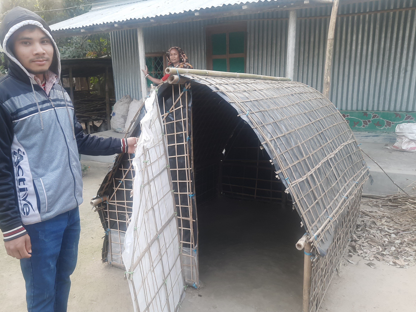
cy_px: 176
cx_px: 192
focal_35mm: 30
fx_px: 361
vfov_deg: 46.7
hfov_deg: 59.9
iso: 40
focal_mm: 4.6
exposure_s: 1/50
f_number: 2
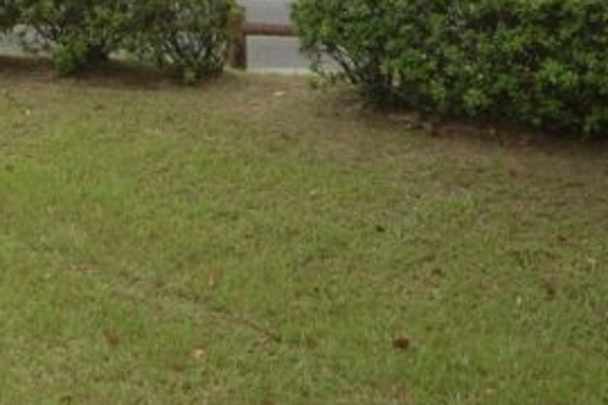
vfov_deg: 13.3
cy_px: -208
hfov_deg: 20.5
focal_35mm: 97
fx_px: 1636
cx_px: 29
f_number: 5.6
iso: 100
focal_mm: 17
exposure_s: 1/125
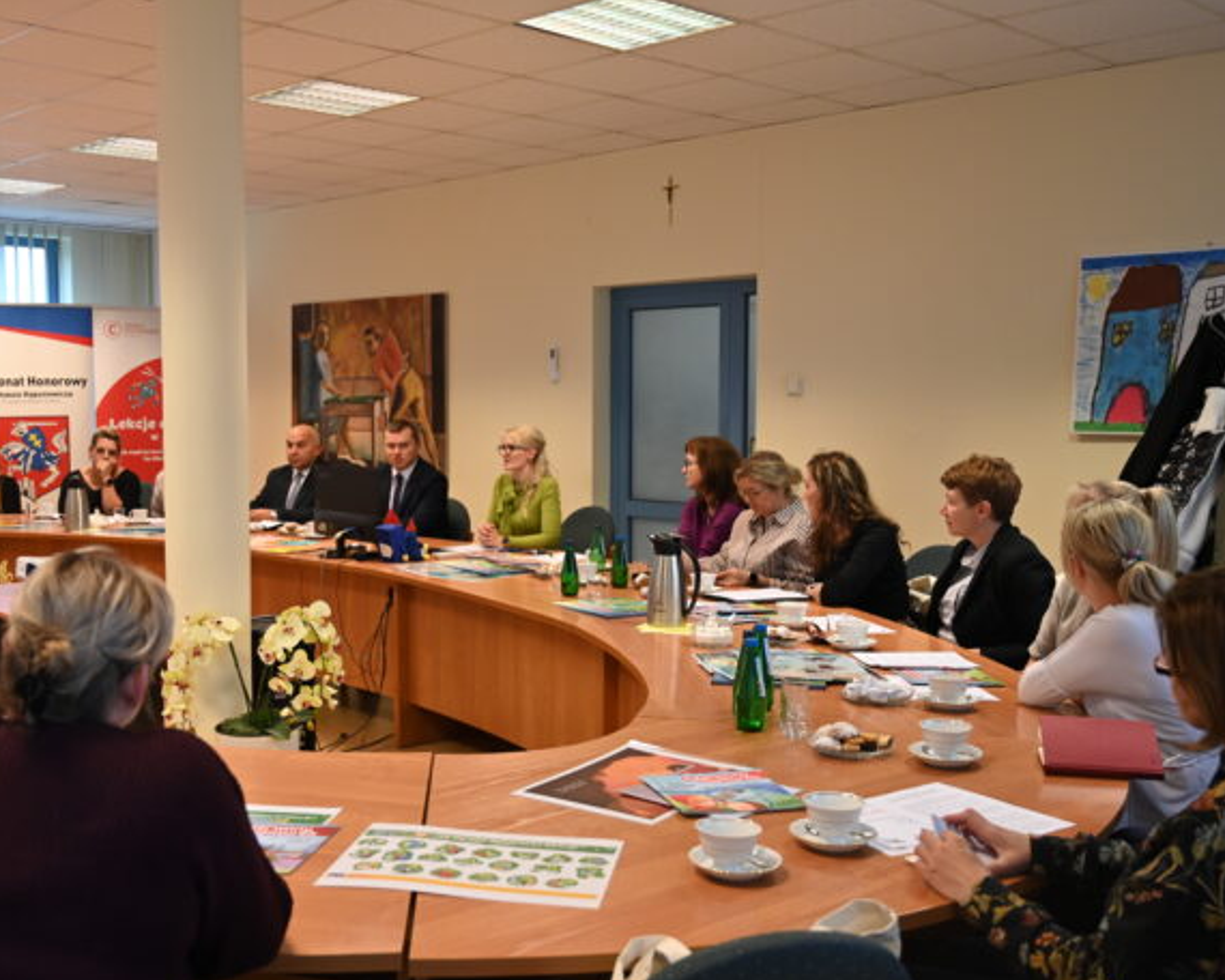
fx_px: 1399
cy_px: 494
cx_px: 539
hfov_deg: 47.2
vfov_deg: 38.6
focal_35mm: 39
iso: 1250
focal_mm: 33.5
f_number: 4
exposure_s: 1/125
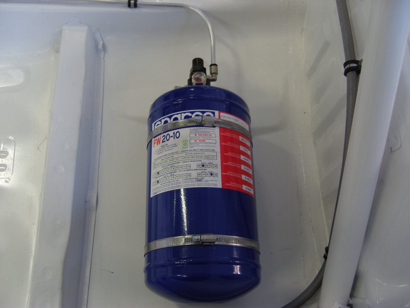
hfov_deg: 54.0
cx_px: 205
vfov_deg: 41.8
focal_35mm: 34
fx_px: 403
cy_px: 154
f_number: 2.8
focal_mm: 7.3
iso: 125
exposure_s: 1/40
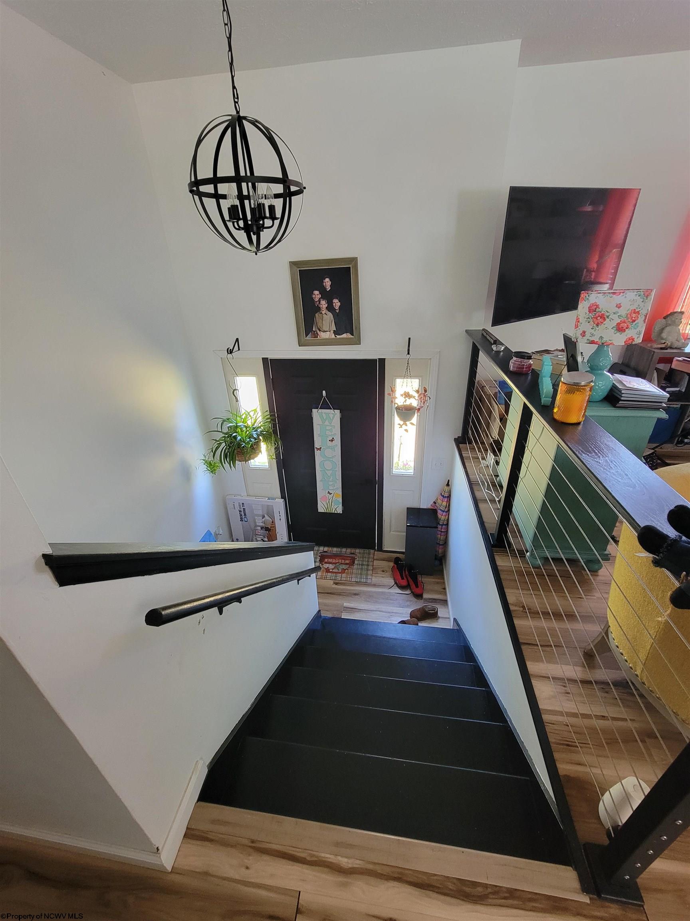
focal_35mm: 13
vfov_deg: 106.2
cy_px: 460
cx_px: 345
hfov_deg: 89.9
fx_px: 346
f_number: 2.2
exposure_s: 1/30
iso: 320
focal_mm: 2.2
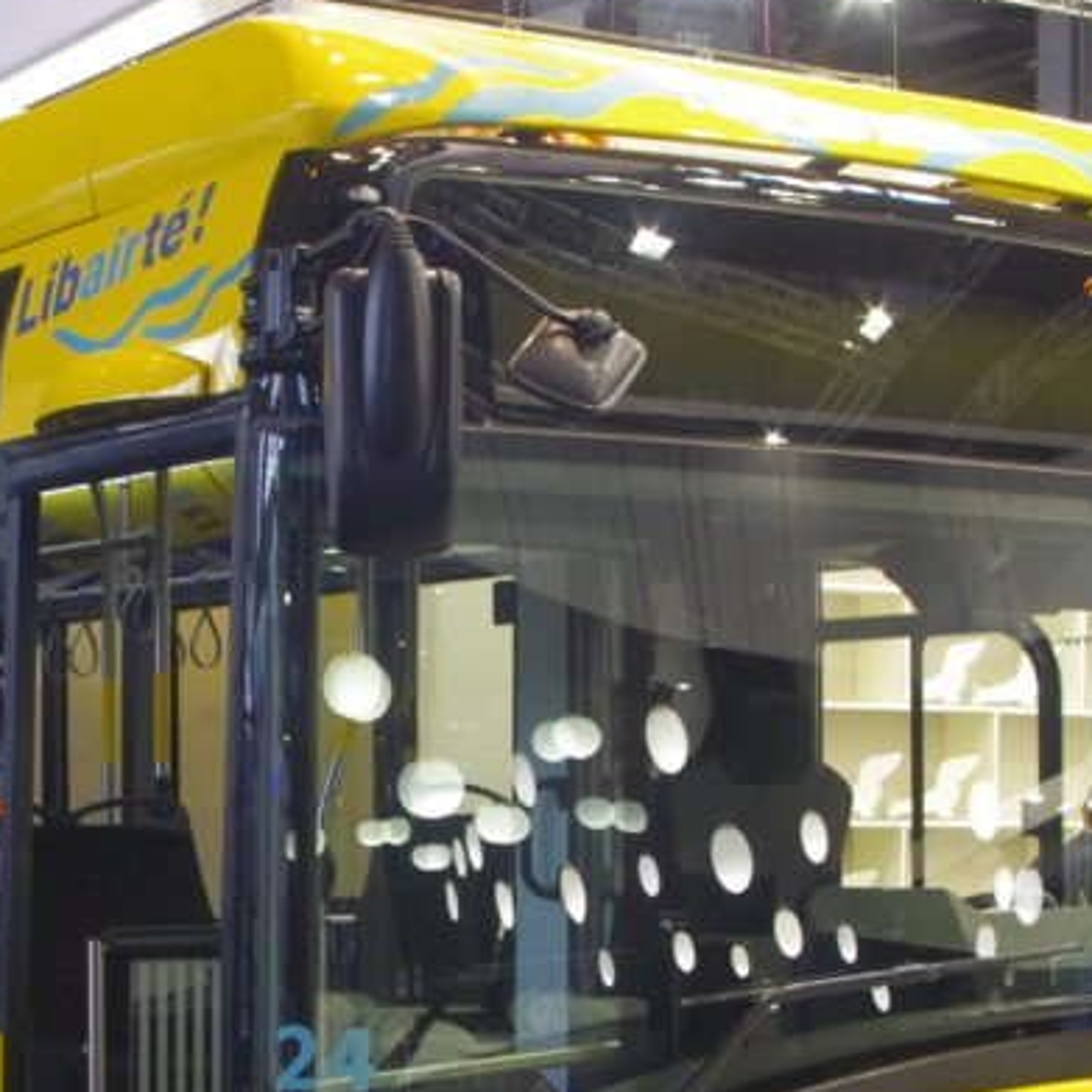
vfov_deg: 21.4
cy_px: 863
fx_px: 2855
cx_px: 235
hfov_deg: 21.4
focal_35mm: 80
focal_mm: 24.38
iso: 1600
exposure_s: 1/50
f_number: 10
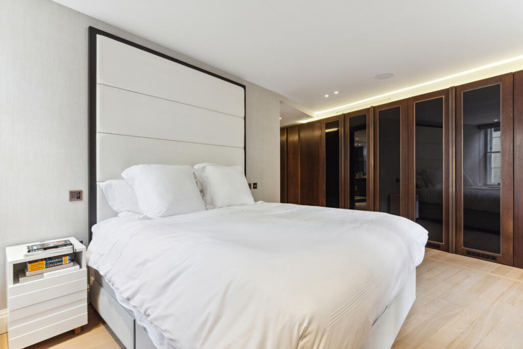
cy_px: 174
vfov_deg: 70.5
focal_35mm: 17
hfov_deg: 93.3
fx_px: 247
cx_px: 262
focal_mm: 17
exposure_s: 1/8
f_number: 11
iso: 400
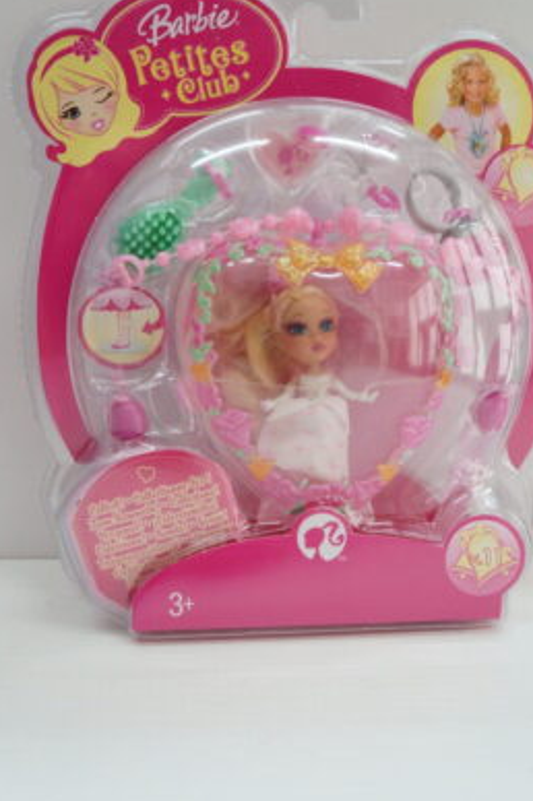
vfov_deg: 52.4
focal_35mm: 37
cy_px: 369
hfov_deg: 36.2
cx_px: 289
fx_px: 814
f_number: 5.6
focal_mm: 21
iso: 1000
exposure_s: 1/60
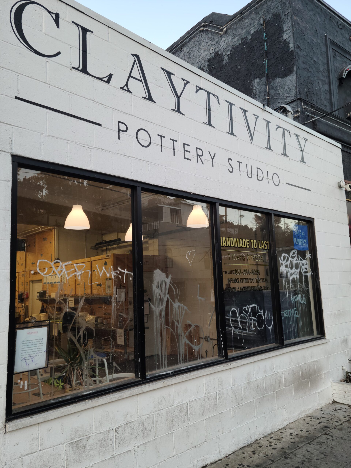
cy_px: 234
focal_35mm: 28
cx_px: 176
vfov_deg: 63.4
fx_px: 379
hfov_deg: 49.7
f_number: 2
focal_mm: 5.9
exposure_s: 1/59
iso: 40
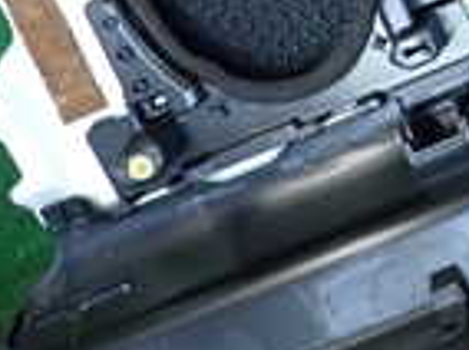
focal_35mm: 106
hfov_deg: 16.0
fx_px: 1434
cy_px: -135
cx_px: 819
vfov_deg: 13.3
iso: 500
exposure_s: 1/125
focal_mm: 4.5
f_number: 2
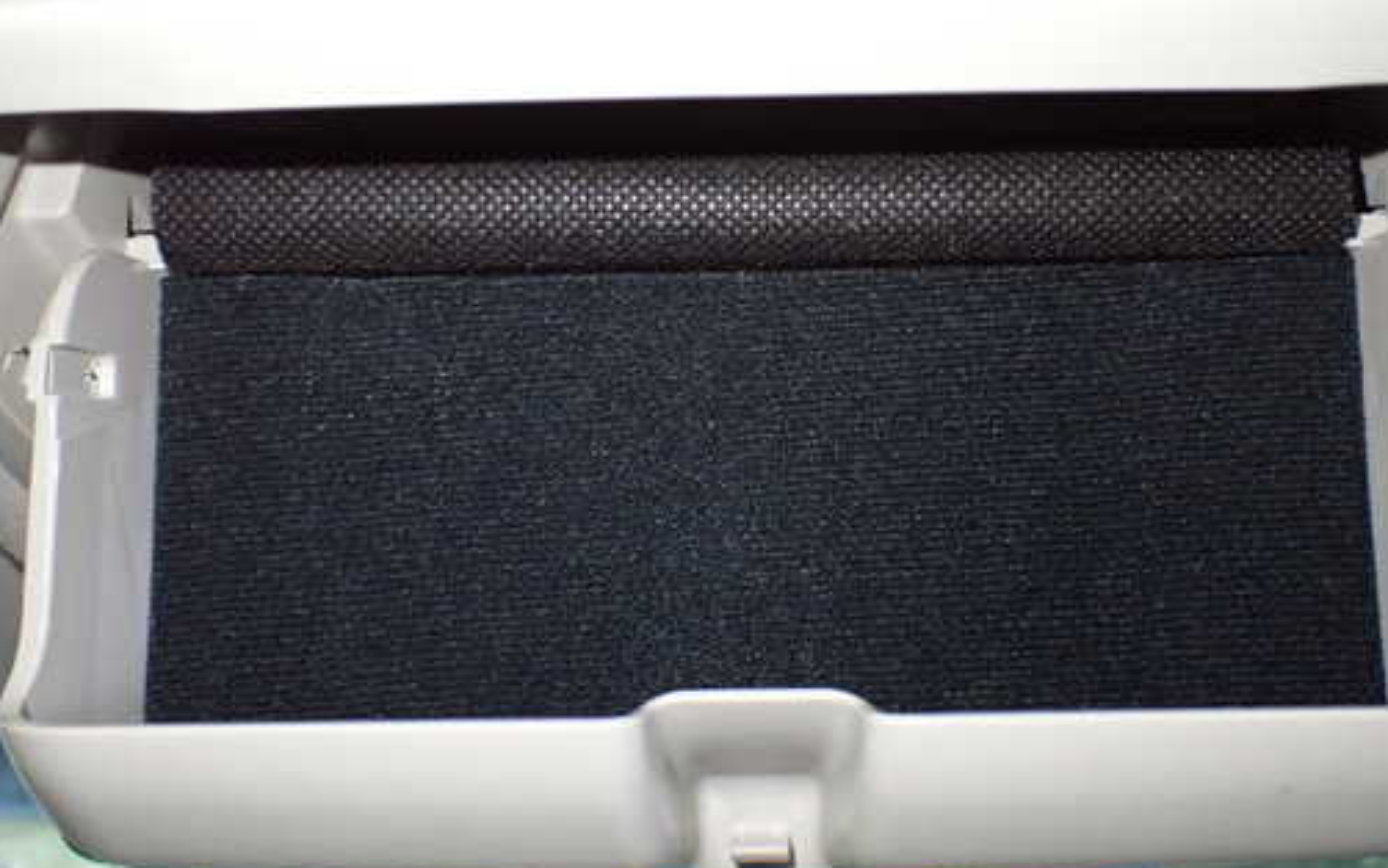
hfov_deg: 51.5
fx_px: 1438
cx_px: 733
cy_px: 354
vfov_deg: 33.5
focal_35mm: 38
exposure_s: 1/30
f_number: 2.3
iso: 800
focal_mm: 5.4
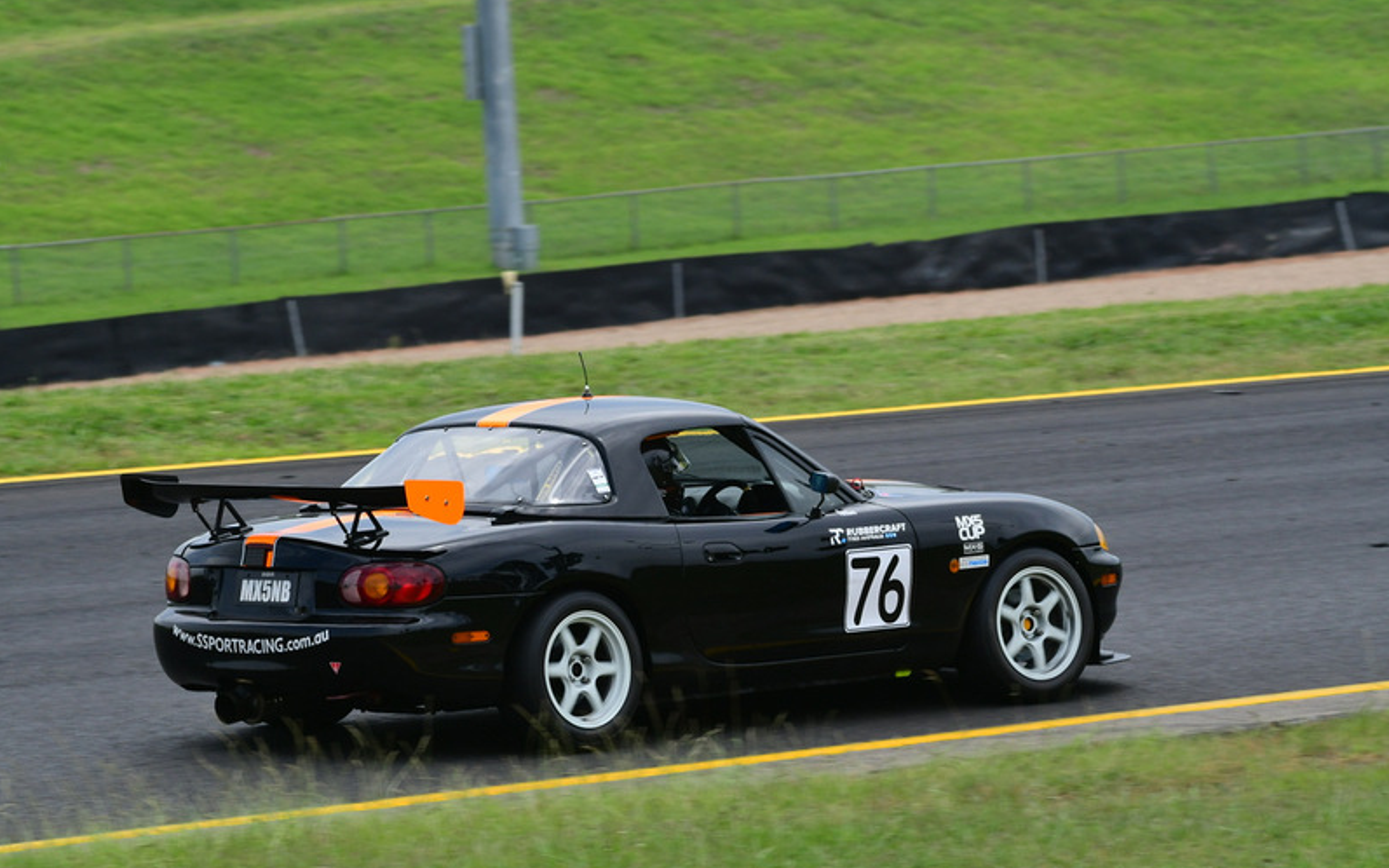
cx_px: 694
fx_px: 11621
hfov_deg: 6.8
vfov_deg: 4.3
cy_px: 411
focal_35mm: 307
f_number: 11
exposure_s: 1/640
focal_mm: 200
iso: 640
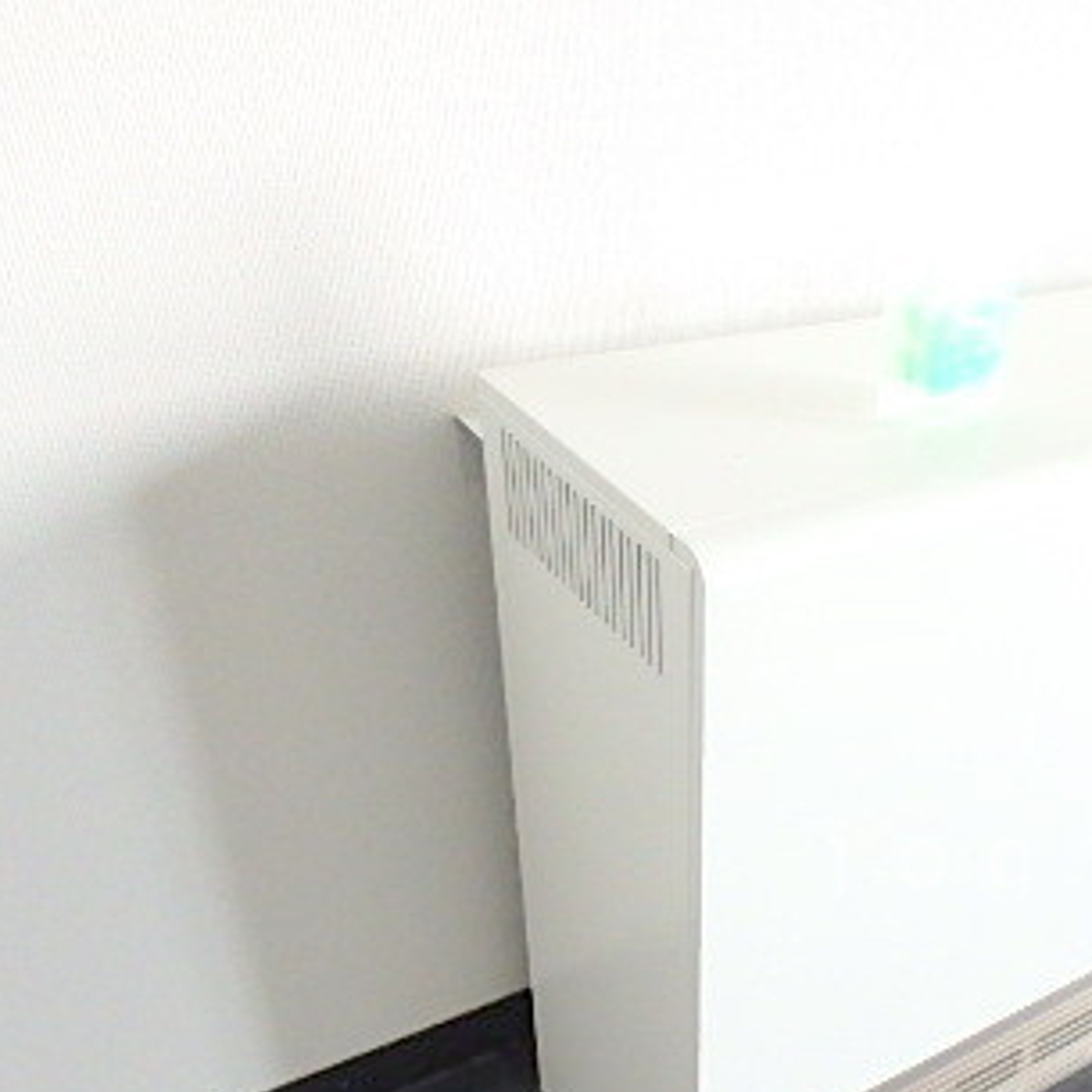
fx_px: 1392
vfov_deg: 41.2
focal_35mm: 39
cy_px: 856
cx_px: 1063
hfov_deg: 38.6
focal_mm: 3.7
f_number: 3.5
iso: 800
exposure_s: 1/30
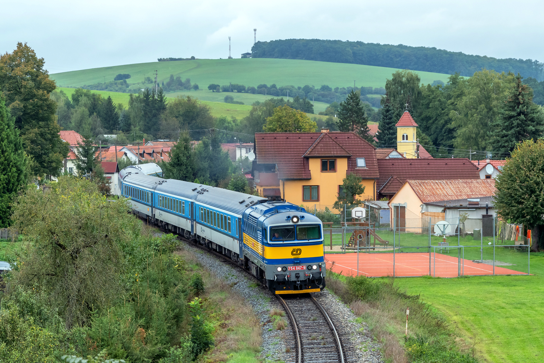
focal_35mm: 93
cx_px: 272
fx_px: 1405
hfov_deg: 21.9
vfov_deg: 14.7
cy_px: 182
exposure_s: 1/400
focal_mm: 62
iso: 500
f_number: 7.1
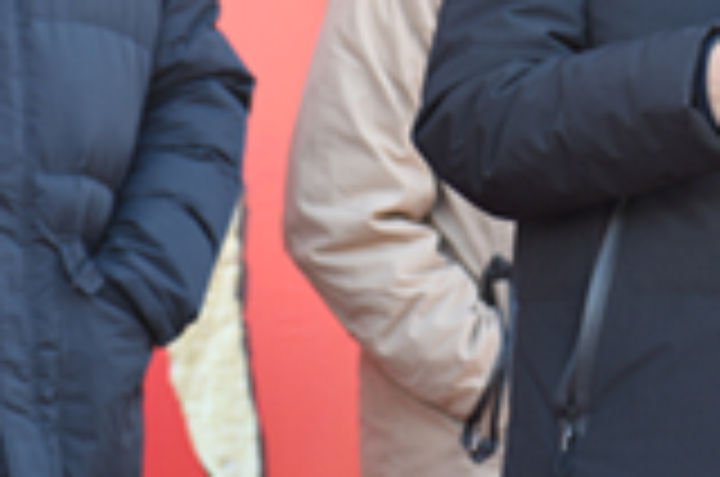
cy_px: -331
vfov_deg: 5.1
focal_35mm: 263
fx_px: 5249
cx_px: 684
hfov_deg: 7.8
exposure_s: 1/50
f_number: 3.5
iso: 100
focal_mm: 70
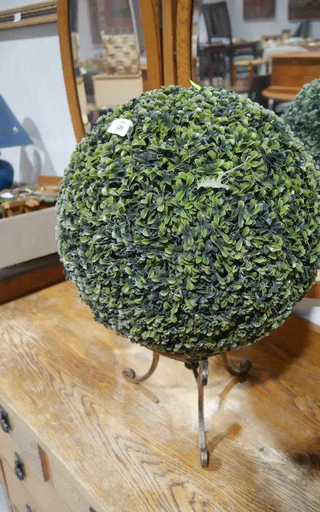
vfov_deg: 59.7
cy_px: 257
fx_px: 447
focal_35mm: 32
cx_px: 183
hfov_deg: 39.3
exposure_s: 1/60
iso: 500
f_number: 3.6
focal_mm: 15
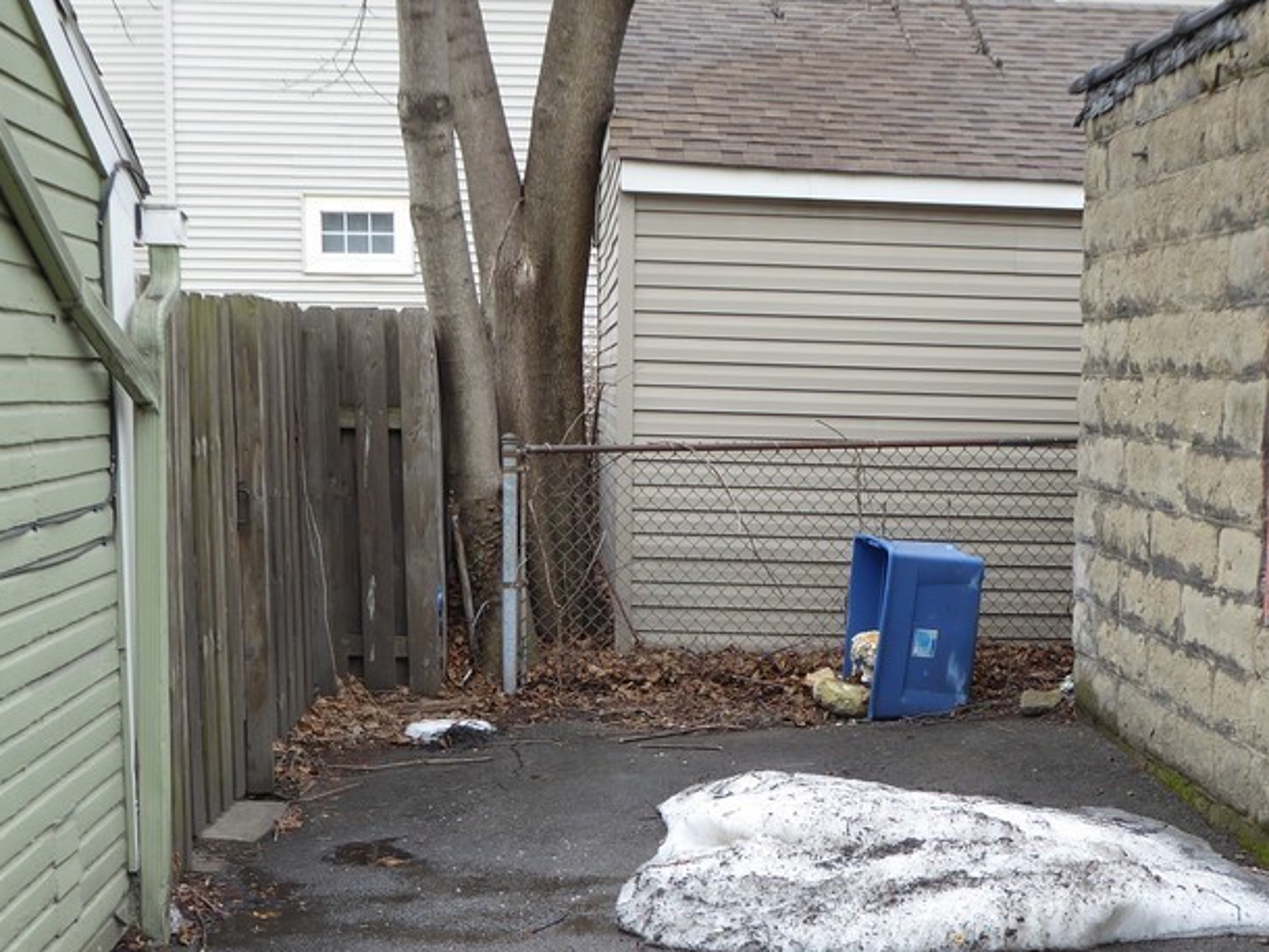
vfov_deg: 24.6
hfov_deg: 32.6
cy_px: 698
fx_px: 2164
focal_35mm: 59
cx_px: 766
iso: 100
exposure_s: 1/60
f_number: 3.7
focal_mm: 6.3
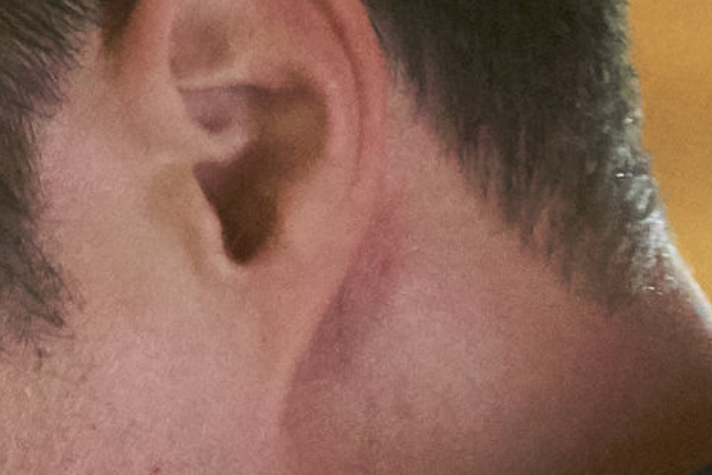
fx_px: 17211
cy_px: 773
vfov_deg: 1.6
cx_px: -998
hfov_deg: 2.4
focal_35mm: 870
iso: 16000
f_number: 4
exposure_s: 1/160
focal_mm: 162
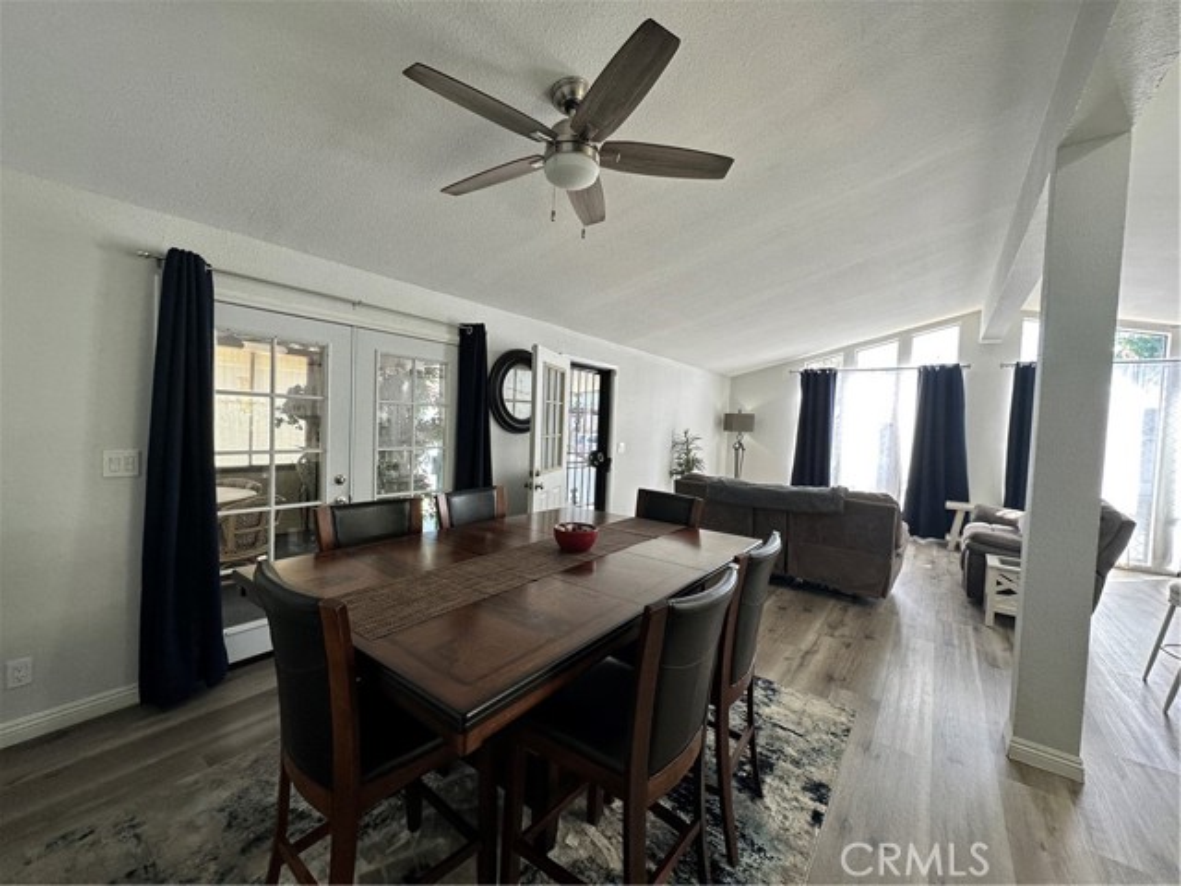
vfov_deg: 85.7
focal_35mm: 14
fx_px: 478
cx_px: 590
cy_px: 443
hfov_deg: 102.1
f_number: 2.2
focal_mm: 2.22
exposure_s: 1/120
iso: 125
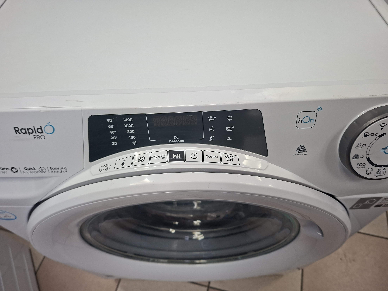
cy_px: 146
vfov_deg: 58.9
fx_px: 258
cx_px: 194
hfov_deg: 73.9
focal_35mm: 23
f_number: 1.8
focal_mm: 5.54
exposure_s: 1/100
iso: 200
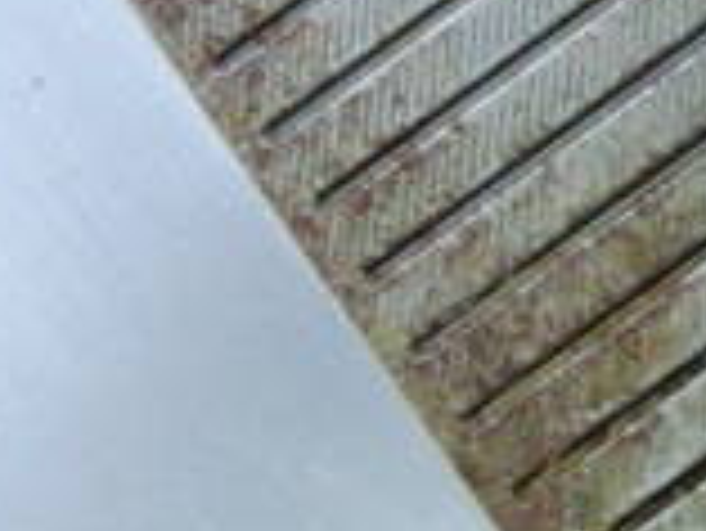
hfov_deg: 12.5
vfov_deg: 9.8
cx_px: 1016
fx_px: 3082
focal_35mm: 151
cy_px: 76
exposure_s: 1/40
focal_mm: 6.42
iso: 400
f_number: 3.6
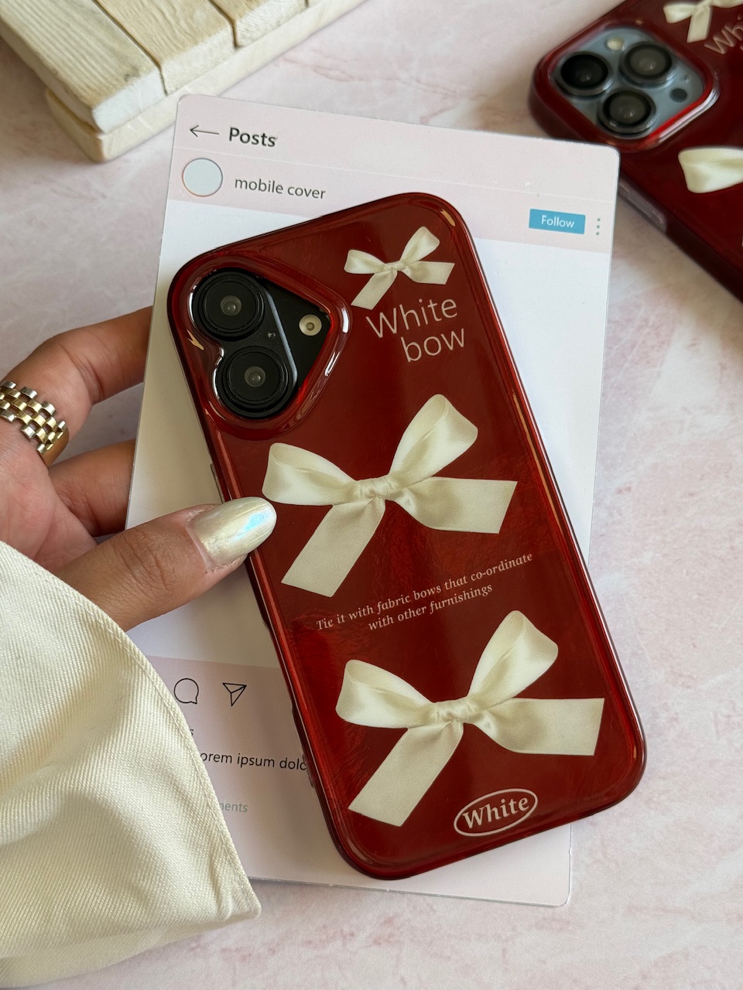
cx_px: 372
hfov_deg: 30.3
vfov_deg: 39.7
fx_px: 1374
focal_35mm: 48
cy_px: 495
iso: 80
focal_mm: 6.76
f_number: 1.78
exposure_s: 1/254
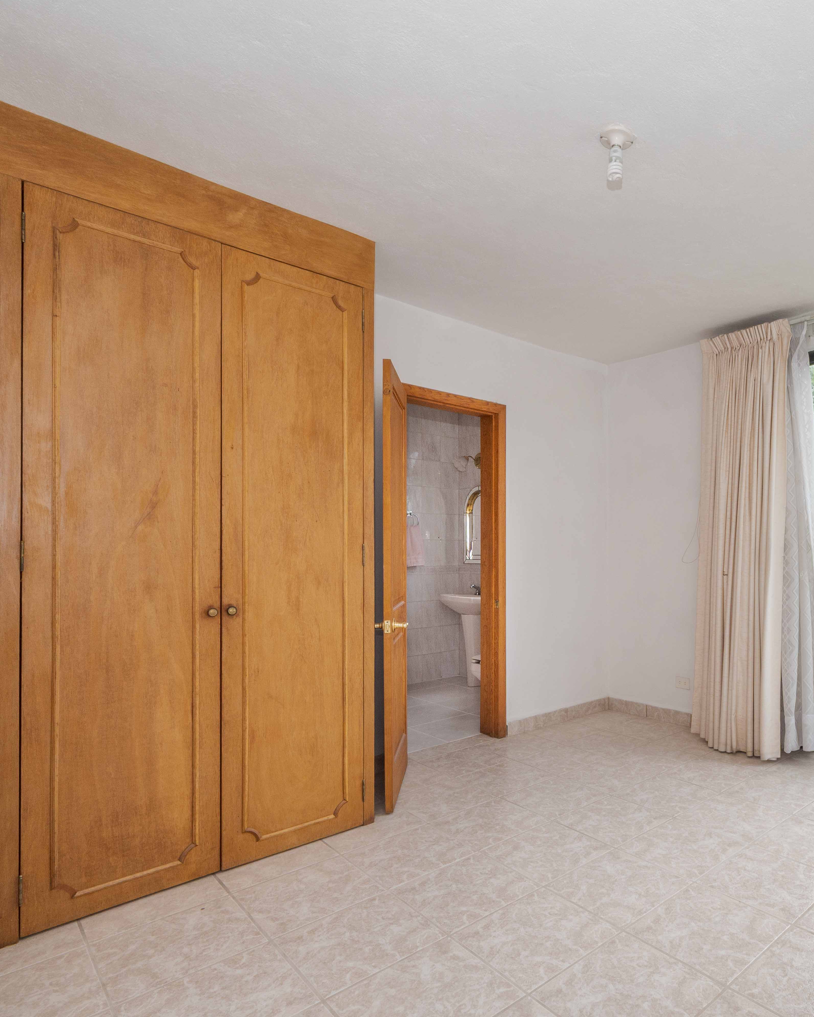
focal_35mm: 20
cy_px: 512
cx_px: 623
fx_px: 602
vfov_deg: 80.4
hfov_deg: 63.6
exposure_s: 1/15
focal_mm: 14
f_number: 20
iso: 400
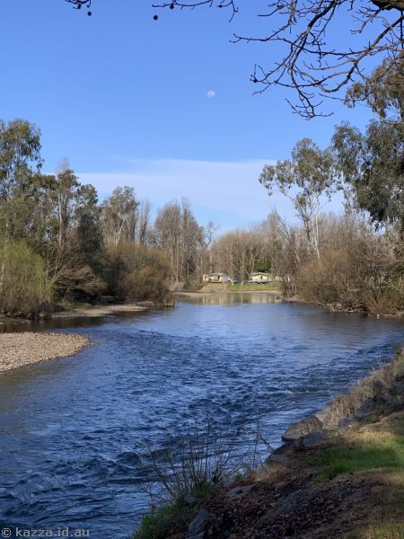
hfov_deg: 28.0
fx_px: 809
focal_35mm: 52
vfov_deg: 36.8
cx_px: 202
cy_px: 270
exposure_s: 1/737
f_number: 2.4
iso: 16
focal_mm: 6
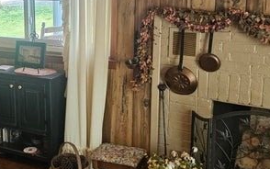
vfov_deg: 24.3
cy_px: 54
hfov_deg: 37.7
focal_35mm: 53
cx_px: 89
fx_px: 390
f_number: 1.8
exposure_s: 1/170
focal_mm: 5.4
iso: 400
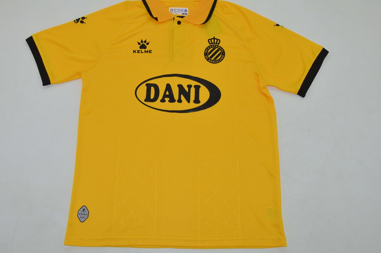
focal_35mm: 36
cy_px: 121
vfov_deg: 37.2
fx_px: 376
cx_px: 178
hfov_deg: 53.7
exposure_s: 1/200
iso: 400
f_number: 11
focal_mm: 21
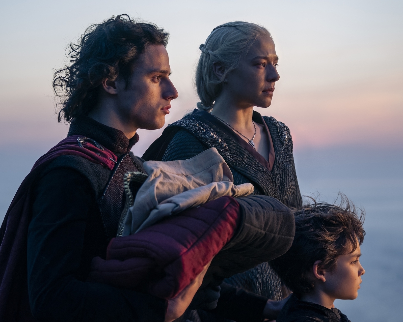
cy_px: 161
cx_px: 192
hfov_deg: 24.1
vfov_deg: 19.4
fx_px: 942
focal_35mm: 79
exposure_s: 1/500
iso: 1600
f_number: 2.8
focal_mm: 70
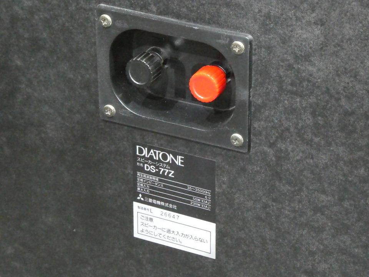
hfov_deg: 14.6
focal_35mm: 135
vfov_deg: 11.0
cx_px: 184
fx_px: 1439
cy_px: 138
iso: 3200
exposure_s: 1/5
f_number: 7.1
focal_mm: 24.2
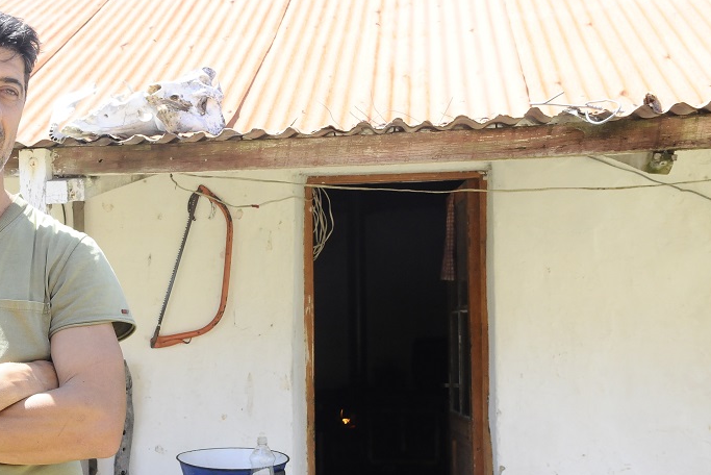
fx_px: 1126
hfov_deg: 34.6
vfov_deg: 23.8
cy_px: 267
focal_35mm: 57
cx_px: 213
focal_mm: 26
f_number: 11
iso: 1000
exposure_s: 1/250
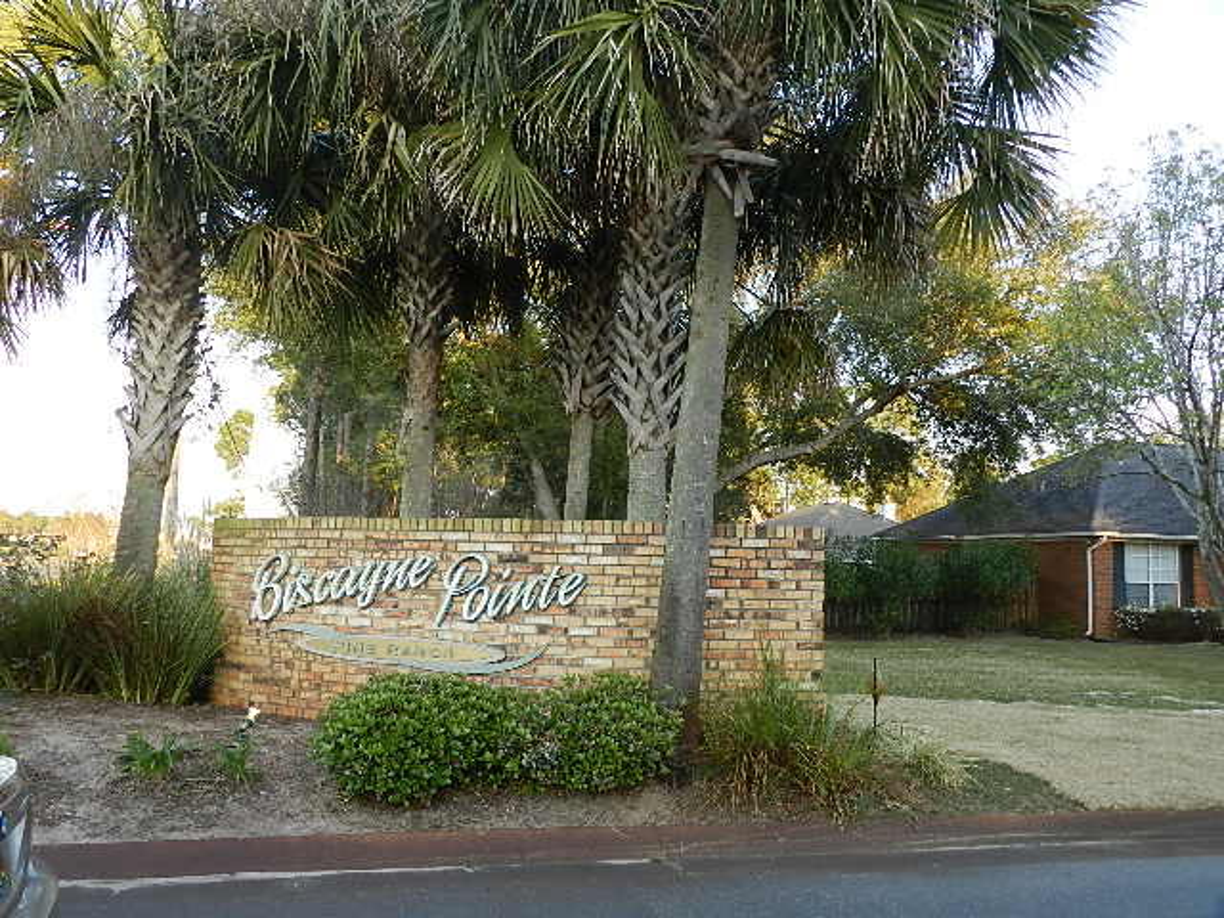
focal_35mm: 28
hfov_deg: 63.4
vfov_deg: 49.7
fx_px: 990
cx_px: 612
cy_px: 459
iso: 160
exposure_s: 1/100
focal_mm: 5
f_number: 3.6
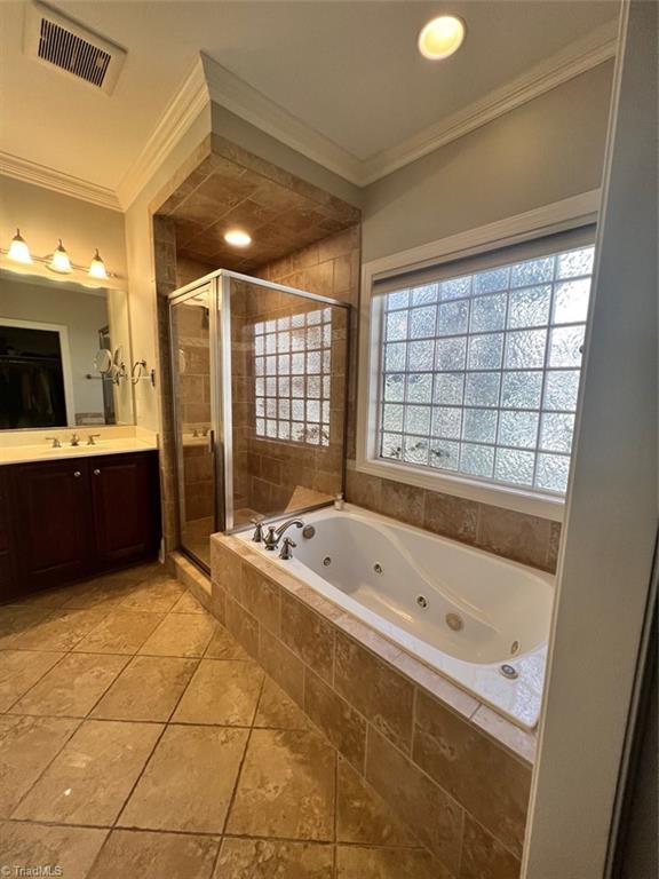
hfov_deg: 89.9
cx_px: 330
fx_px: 330
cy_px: 440
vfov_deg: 106.2
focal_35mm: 13
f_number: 1.8
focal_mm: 1.57
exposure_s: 1/120
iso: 125
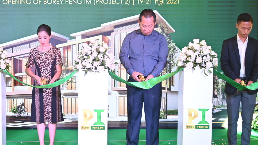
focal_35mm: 83
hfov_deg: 25.5
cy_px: 51
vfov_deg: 14.5
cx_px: 88
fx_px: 568
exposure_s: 1/160
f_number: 4
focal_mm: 42
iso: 800
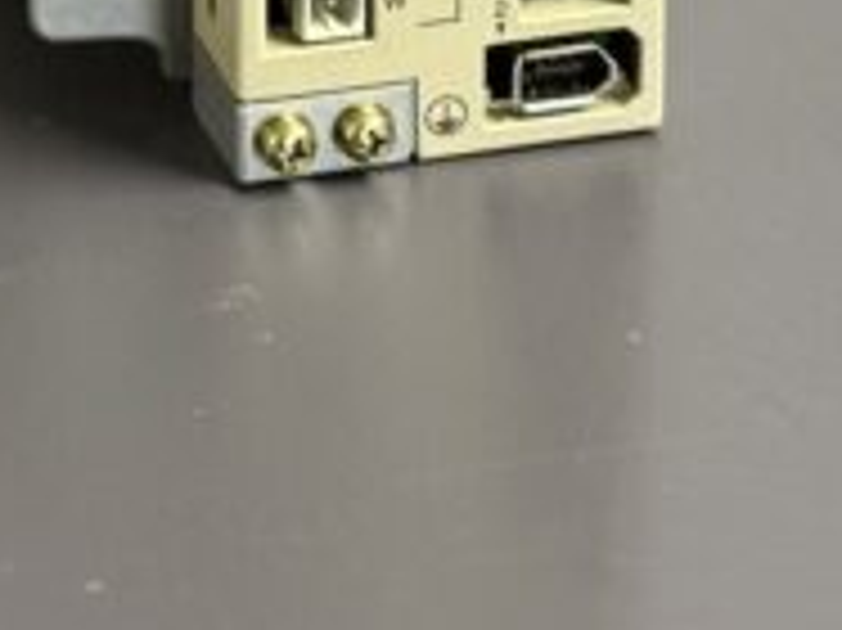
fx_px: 4789
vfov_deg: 7.4
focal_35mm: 197
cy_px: -400
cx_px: -59
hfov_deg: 9.9
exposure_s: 1/33
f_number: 1.78
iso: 250
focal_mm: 6.76
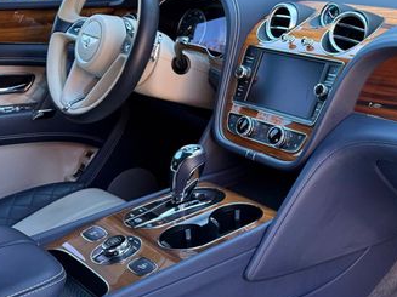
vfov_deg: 30.8
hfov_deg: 37.2
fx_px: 539
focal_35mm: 47
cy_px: 120
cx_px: 374
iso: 200
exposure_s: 1/98
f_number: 1.78
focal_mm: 6.76
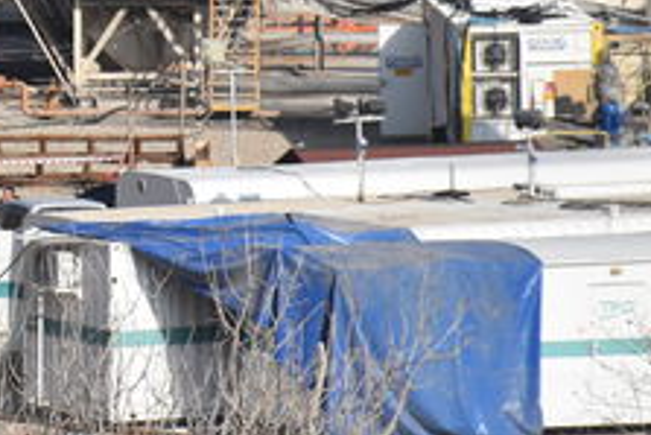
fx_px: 12793
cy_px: -23
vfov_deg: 1.9
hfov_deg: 2.9
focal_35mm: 707
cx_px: -257
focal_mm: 140
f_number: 8
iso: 800
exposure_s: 1/4000
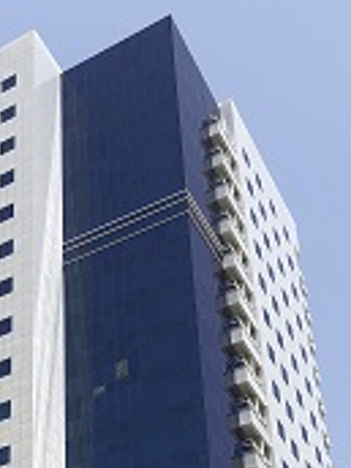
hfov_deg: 19.5
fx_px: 1000
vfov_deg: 23.8
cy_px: 573
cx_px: 31
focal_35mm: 74
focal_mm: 4
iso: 25
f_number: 1.8
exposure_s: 1/3003
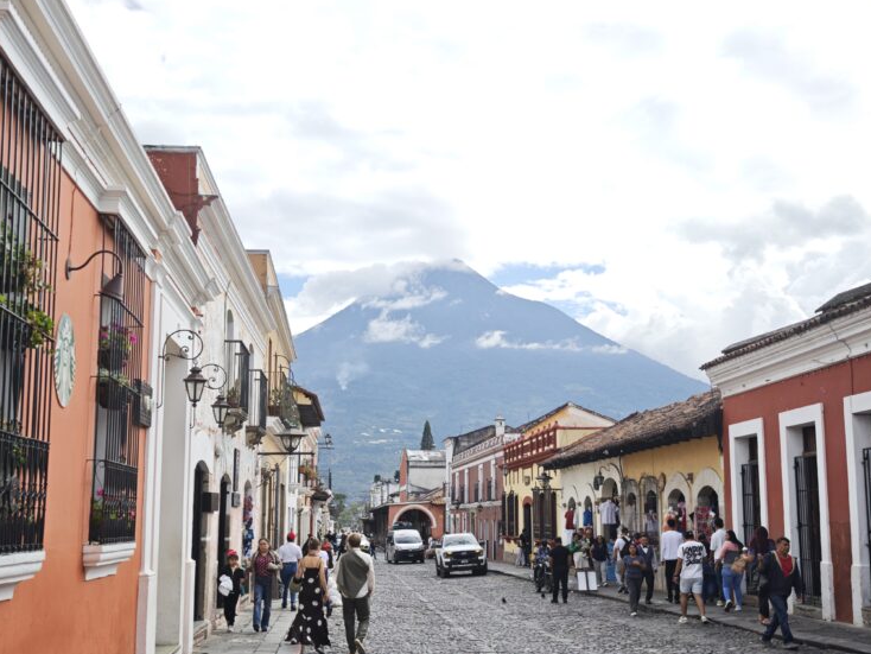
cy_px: 322
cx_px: 439
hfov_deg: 40.4
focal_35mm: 47
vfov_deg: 30.9
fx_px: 1183
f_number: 1.63
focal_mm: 8.72
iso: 50
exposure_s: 1/1556
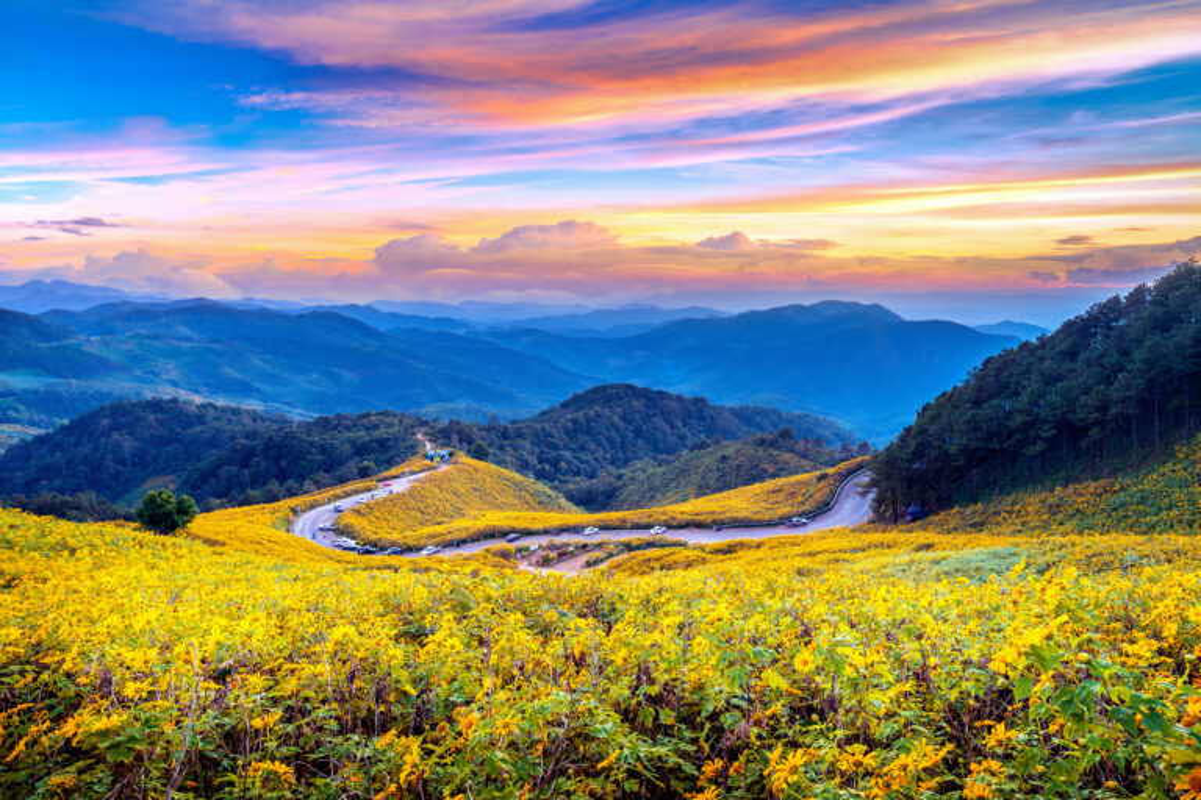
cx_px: 600
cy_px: 400
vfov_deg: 59.5
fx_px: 701
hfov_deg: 81.2
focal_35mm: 21
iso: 100
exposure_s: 1/8
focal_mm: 21
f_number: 8
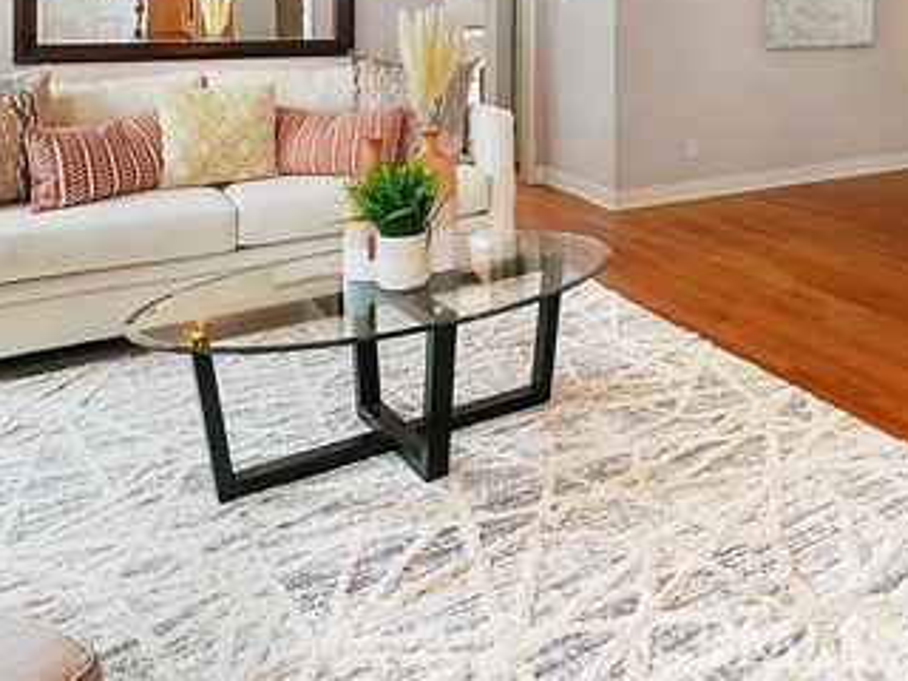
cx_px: 698
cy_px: 3
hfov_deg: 53.8
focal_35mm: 32
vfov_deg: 39.1
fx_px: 839
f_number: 8
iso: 800
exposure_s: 1/125
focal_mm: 8
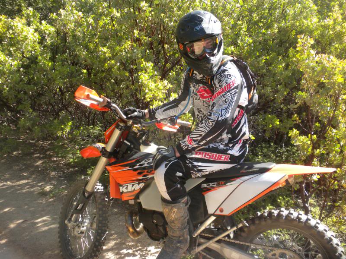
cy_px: 130
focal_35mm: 37
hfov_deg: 50.1
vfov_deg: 38.7
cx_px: 173
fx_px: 370
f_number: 3.5
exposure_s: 1/140
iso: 64
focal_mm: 6.6
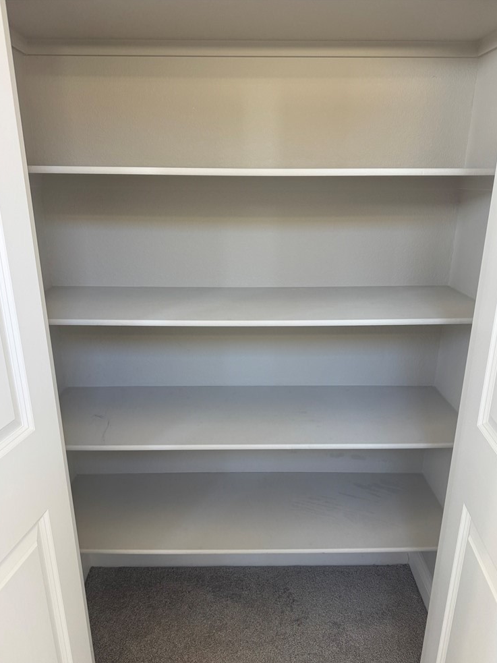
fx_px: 479
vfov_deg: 69.4
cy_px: 344
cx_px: 252
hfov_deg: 54.9
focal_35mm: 25
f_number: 1.78
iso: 200
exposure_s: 1/88
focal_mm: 6.76
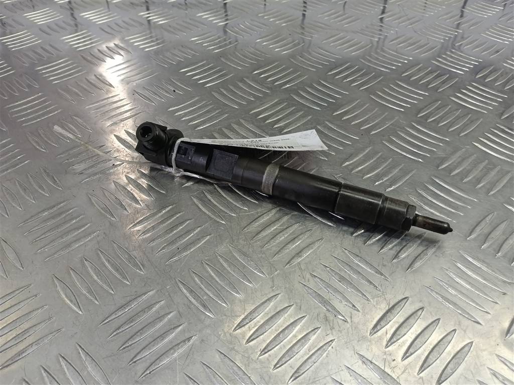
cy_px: 192
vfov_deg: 51.4
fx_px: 401
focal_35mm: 27
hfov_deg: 65.3
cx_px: 257
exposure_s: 1/50
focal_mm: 4.11
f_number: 1.6
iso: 104
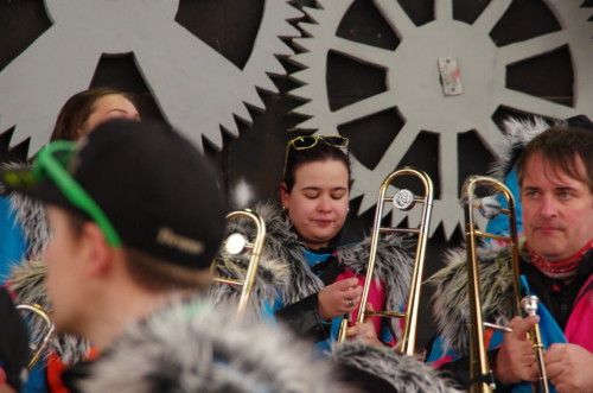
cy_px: 196
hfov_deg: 6.9
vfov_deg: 4.6
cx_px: 296
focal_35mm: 300
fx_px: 4931
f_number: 8
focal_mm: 200
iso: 3200
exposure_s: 1/250
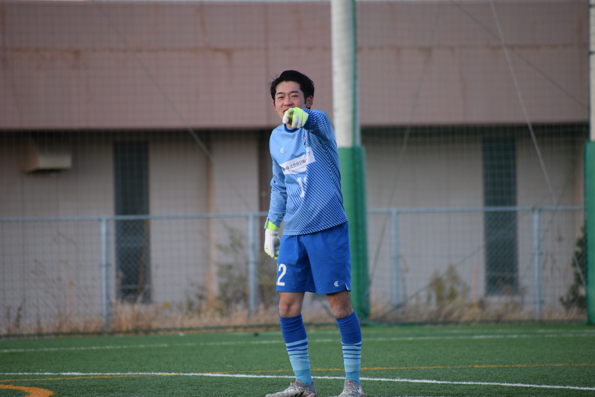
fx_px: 6694
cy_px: 198
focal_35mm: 405
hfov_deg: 5.1
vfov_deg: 3.4
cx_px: 298
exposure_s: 1/500
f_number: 6.3
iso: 800
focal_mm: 270
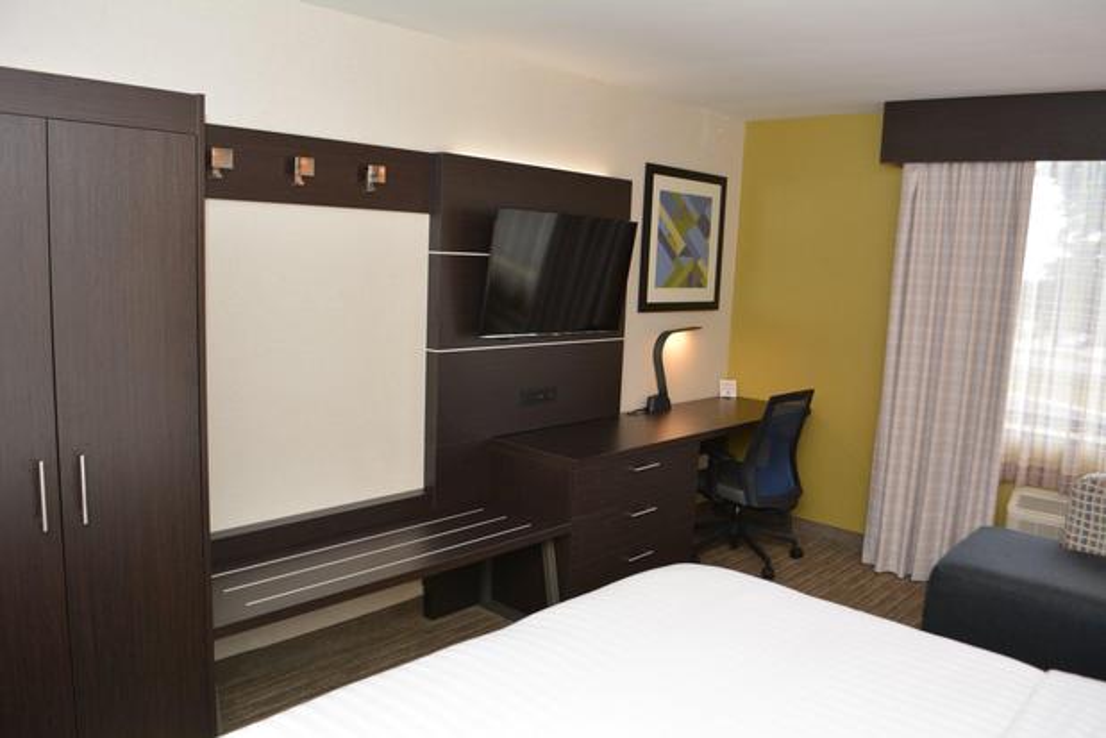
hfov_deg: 67.4
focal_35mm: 27
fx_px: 830
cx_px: 553
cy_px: 369
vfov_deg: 48.0
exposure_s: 1/60
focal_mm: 18
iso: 320
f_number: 5.6
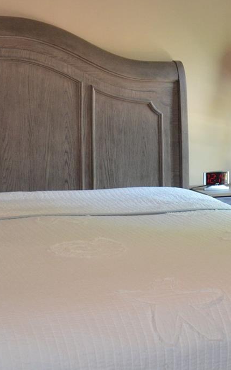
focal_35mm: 82
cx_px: 183
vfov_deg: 24.2
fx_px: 826
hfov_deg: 15.8
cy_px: 8
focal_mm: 18
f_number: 3.5
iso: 800
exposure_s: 1/60
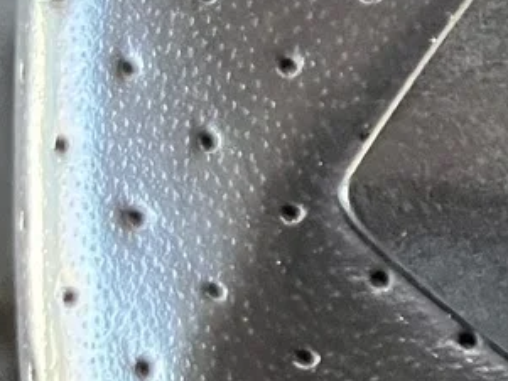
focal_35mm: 138
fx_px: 2026
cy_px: -8
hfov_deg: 11.4
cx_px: 1276
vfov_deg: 10.7
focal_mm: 5.1
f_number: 1.6
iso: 400
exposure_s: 1/38
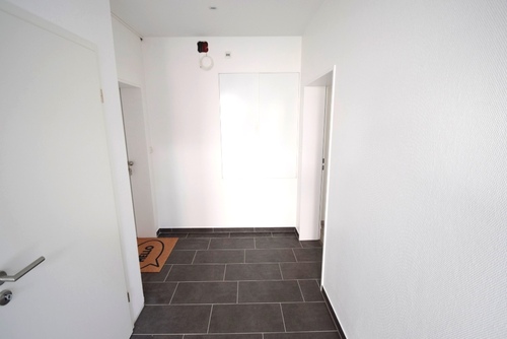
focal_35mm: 16
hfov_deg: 94.9
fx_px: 232
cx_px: 254
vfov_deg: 72.1
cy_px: 170
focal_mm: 11
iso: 400
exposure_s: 1/80
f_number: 4.5
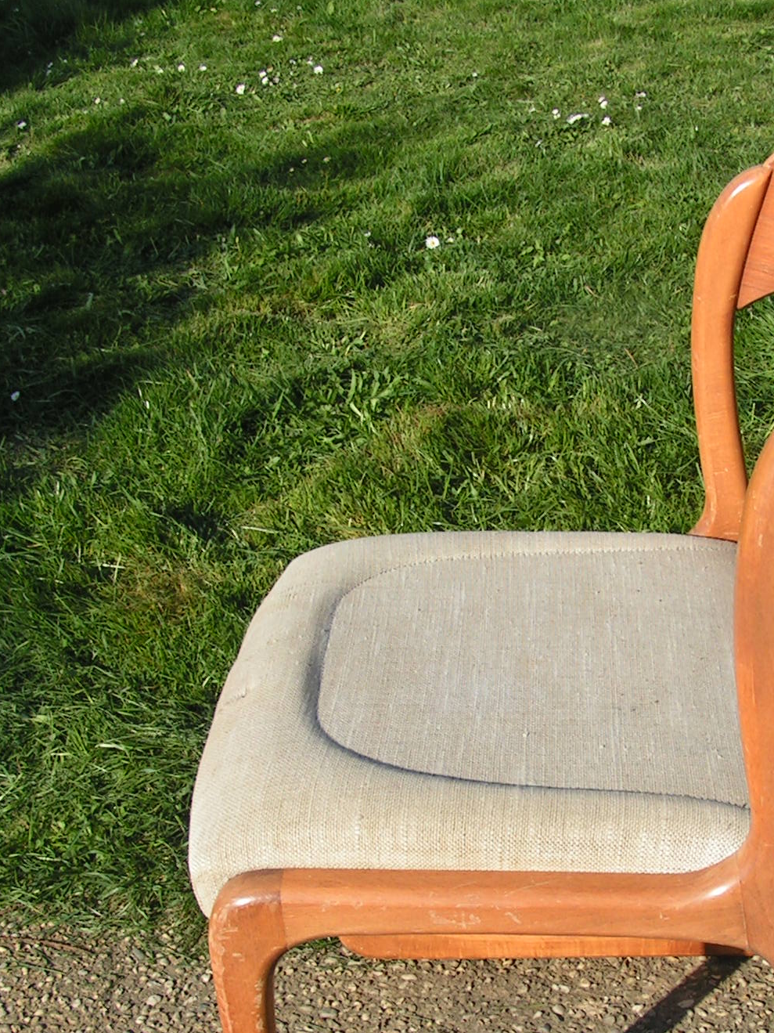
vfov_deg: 32.5
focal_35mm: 59
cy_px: 674
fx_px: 1759
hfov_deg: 24.7
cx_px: 492
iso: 50
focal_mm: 5.8
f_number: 5.6
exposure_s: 1/250
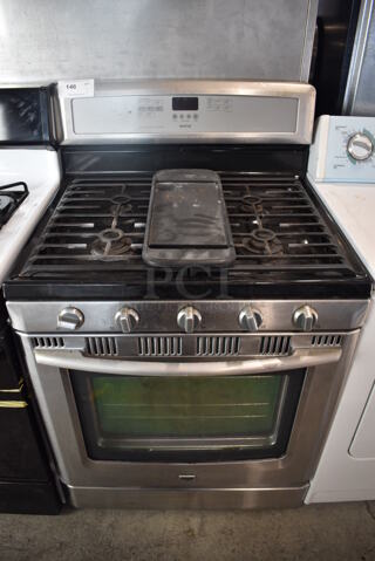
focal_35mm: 27
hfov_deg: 48.0
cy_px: 280
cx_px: 188
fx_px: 421
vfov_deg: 67.4
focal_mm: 18
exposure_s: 1/160
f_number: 3.5
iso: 800
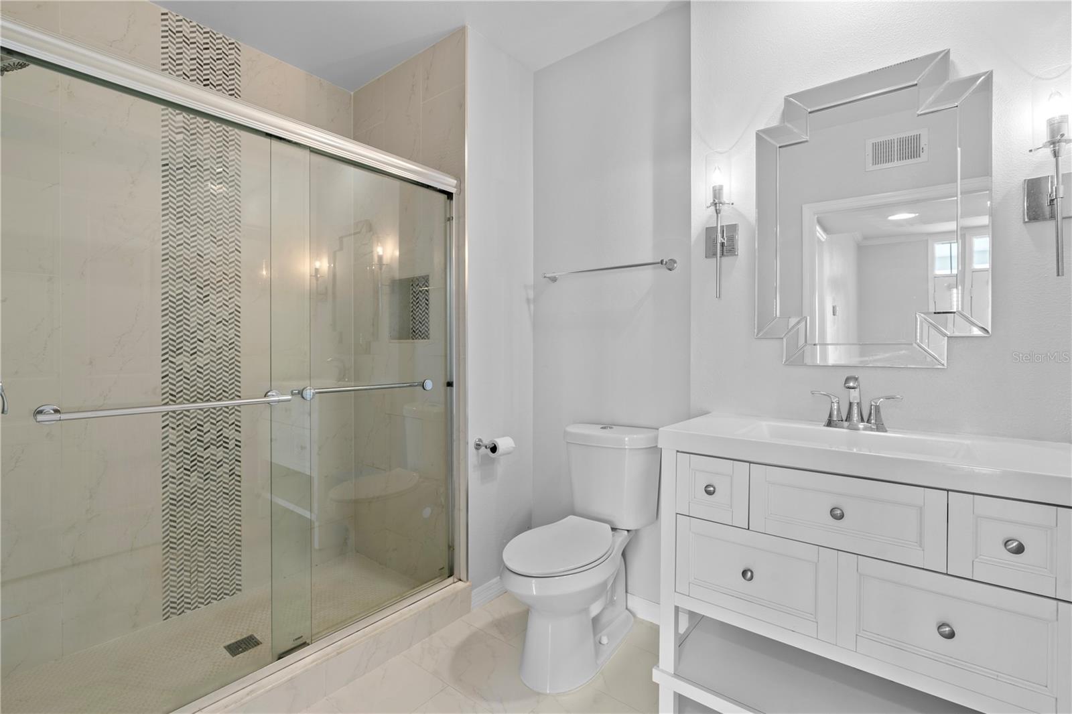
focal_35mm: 16
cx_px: 536
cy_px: 357
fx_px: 476
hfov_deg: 96.7
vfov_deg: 73.7
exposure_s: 1/1.67
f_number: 9
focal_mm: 16
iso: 100
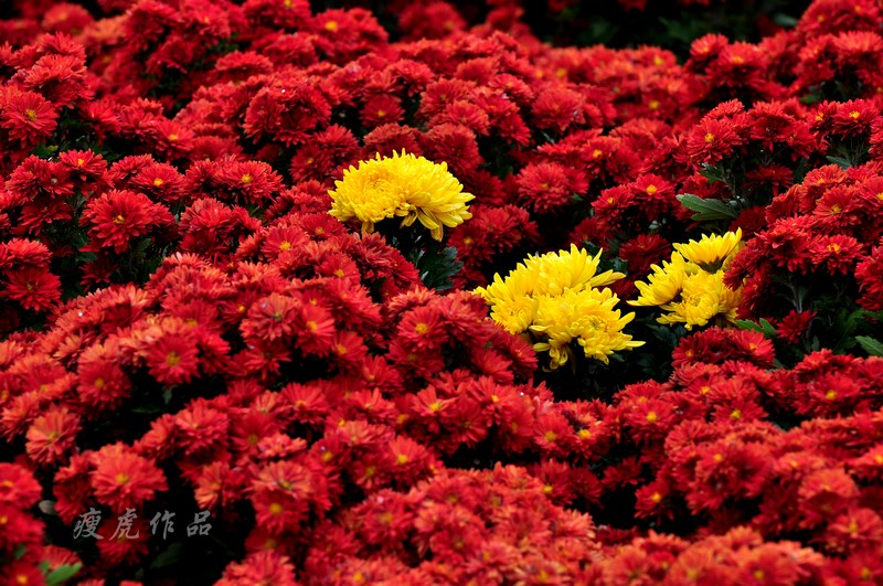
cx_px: 442
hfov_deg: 7.1
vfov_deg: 4.7
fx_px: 7164
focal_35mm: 292
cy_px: 293
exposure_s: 1/60
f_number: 7.1
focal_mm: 195
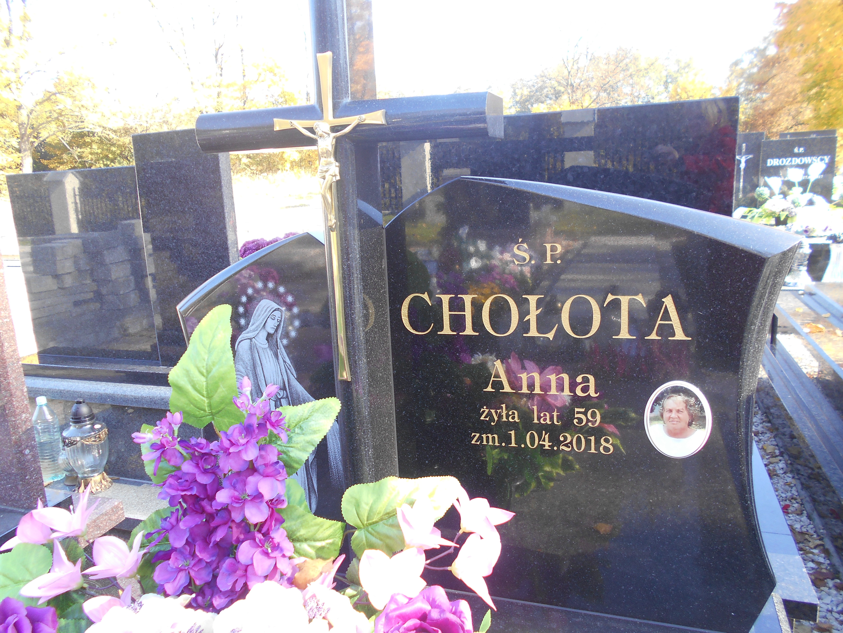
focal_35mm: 26
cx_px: 422
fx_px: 633
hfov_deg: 67.3
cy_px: 316
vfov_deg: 53.1
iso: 80
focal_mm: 4.6
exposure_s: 1/50
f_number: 3.2
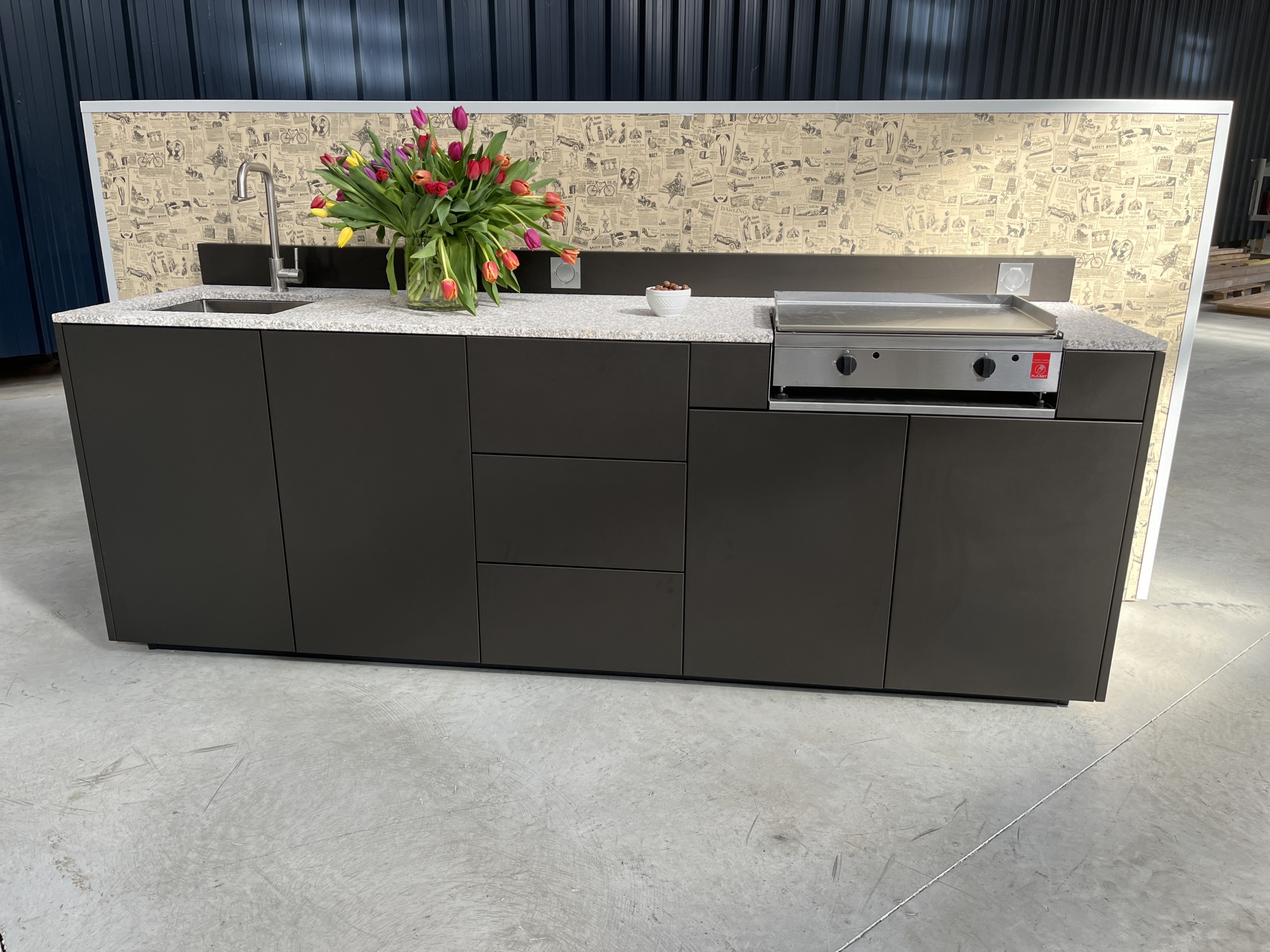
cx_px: 635
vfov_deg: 53.1
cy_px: 476
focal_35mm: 26
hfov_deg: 67.3
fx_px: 954
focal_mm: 5.1
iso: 50
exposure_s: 1/212
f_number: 1.6
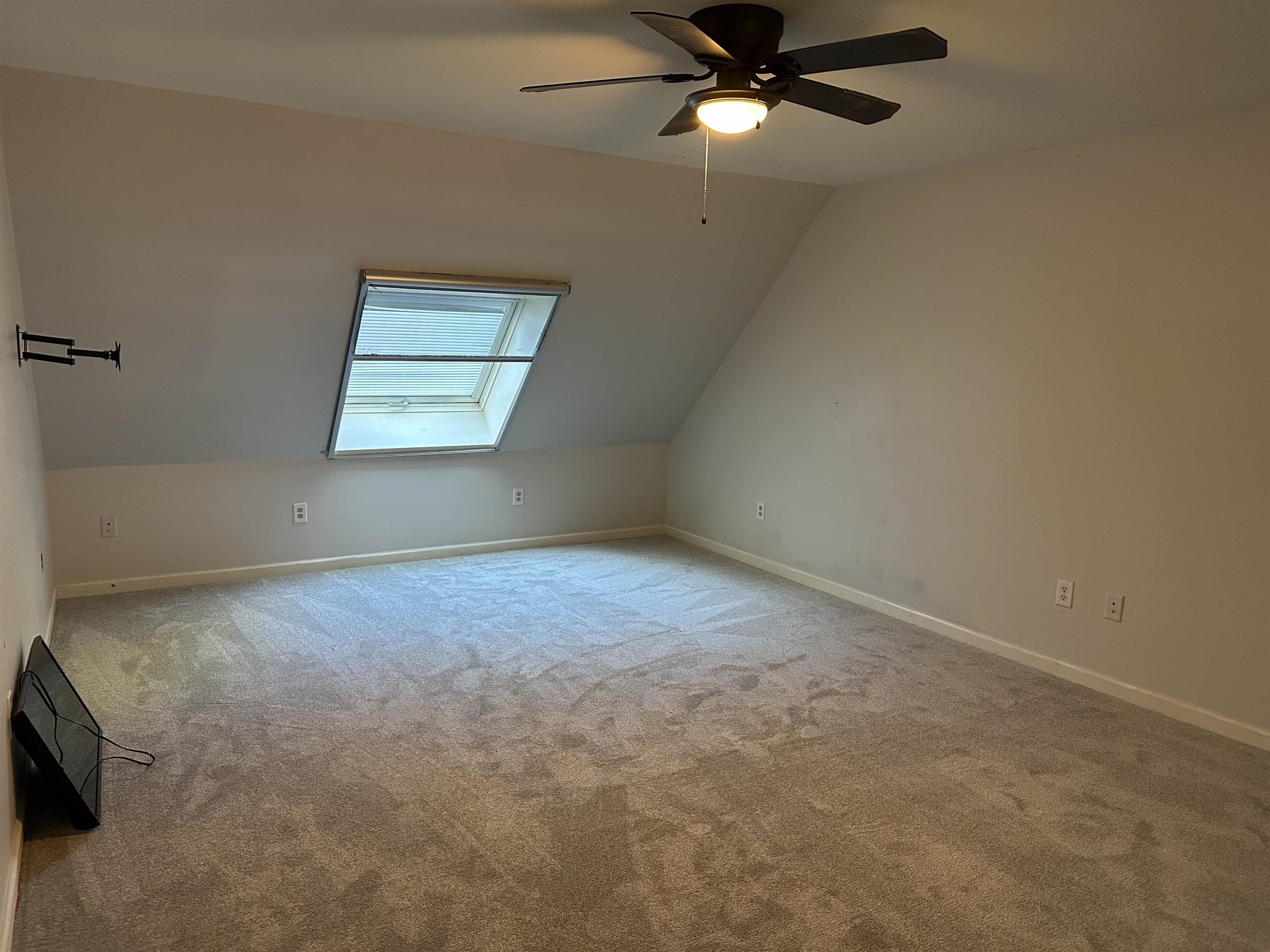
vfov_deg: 56.8
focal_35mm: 24
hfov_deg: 71.6
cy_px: 476
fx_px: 881
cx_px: 635
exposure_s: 1/60
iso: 400
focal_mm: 6.86
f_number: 1.78
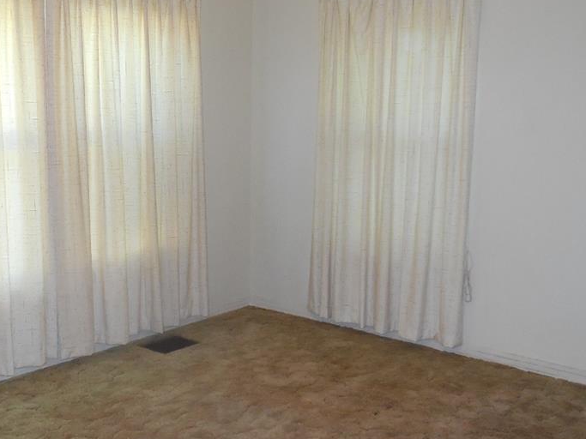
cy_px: 240
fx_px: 762
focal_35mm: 45
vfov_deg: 32.2
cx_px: 257
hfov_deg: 42.0
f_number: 3.2
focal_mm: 5.3
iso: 360
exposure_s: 1/25
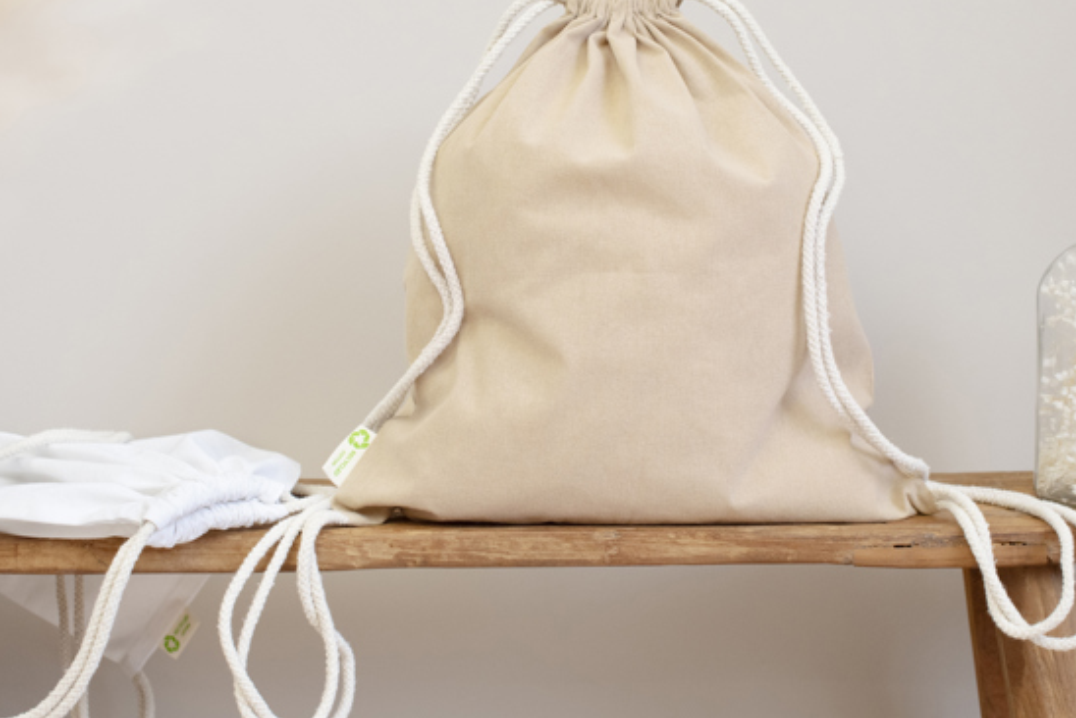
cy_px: 284
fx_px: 2183
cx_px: 554
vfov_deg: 18.7
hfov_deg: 27.7
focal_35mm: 73
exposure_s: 1/100
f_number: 6.3
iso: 1250
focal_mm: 50
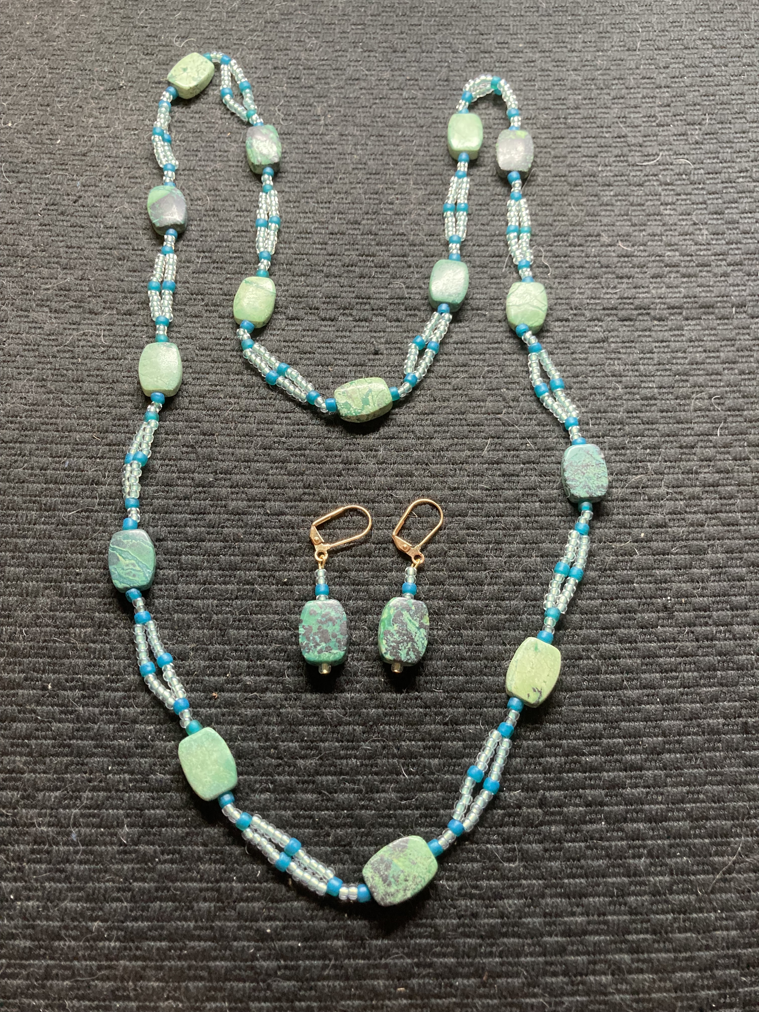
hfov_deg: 49.7
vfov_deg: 63.4
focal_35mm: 28
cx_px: 380
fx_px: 819
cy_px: 506
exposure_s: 1/60
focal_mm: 3.99
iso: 250
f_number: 1.8
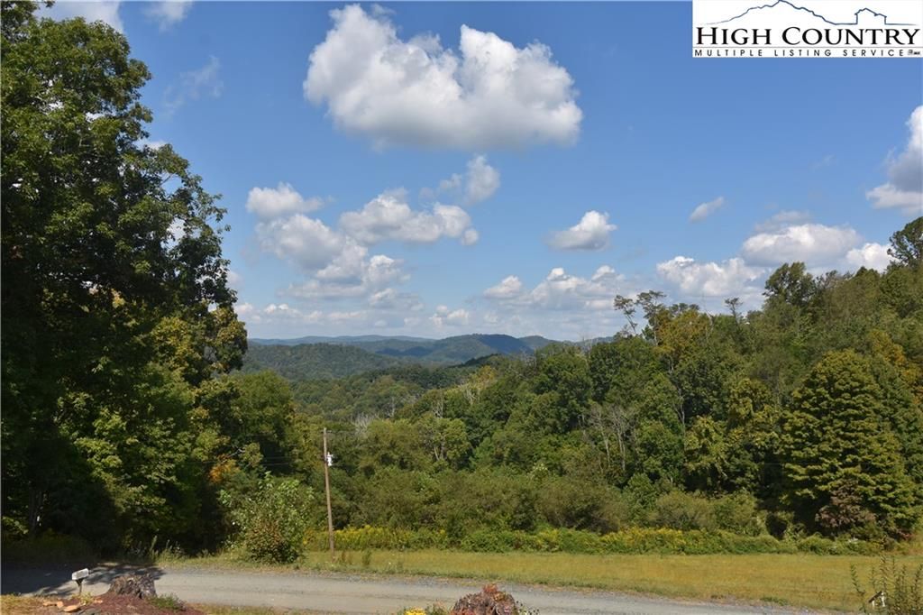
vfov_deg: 43.6
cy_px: 308
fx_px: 769
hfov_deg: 61.9
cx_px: 462
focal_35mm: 30
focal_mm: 20
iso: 140
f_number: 8
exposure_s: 1/500
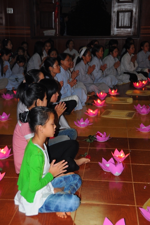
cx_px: 75
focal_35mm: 63
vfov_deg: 31.9
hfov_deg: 21.5
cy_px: 112
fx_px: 395
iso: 640
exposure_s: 1/60
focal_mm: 42
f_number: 4.5
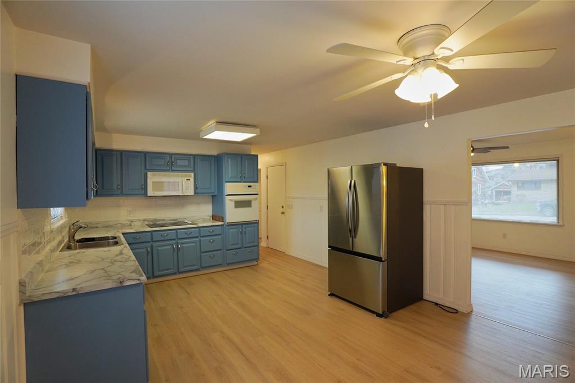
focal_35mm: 16
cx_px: 288
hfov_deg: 95.0
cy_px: 192
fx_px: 263
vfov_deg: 72.0
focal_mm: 11
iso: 500
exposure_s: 1/160
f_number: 4
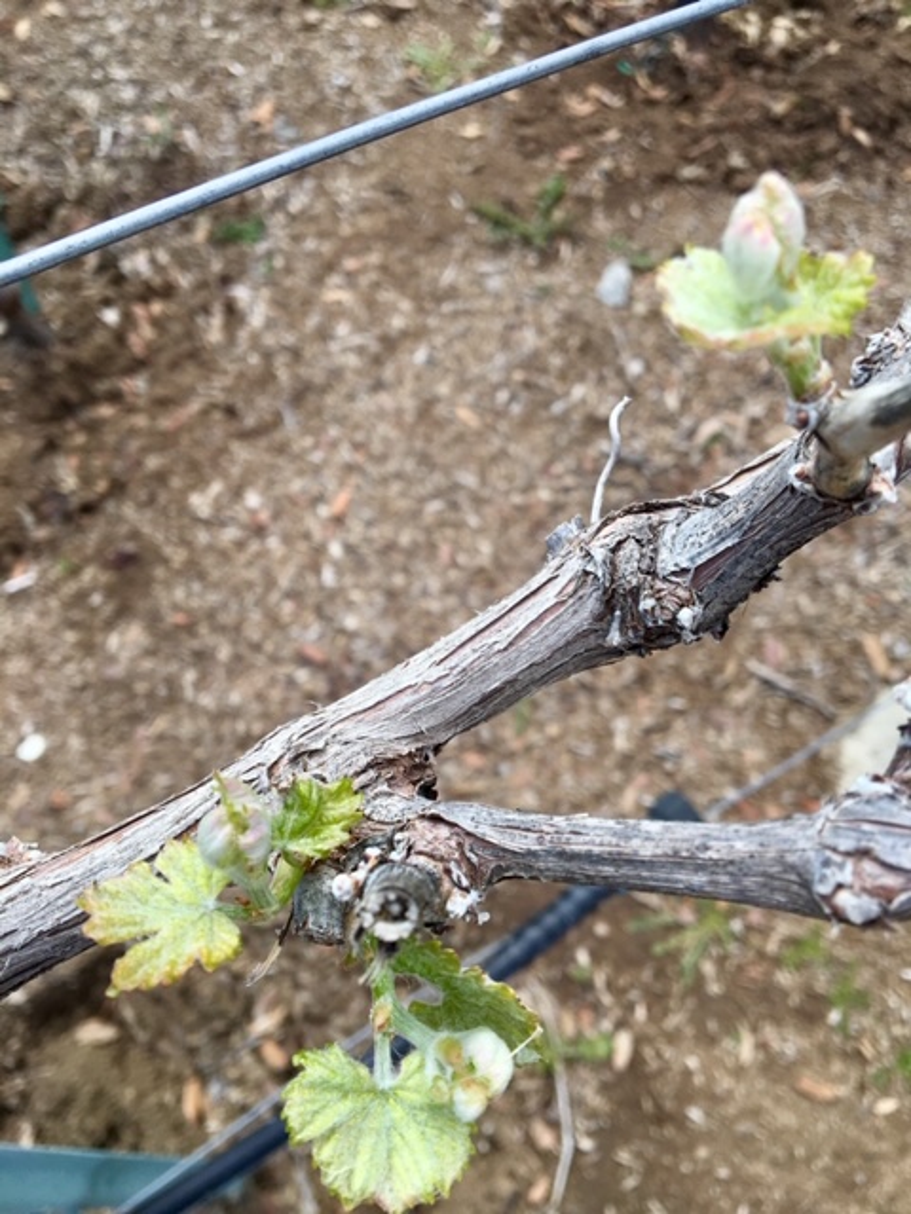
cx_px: 456
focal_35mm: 29
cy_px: 607
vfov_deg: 61.7
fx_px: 1018
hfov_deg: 48.2
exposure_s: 1/545
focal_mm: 4.15
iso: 25
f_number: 2.2
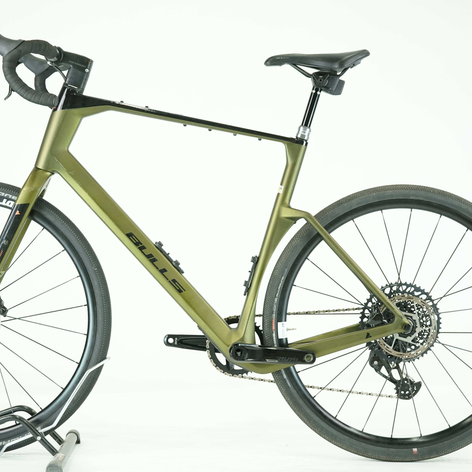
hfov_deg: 23.9
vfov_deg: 24.0
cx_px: 187
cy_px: 235
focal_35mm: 72
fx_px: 1111
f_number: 5
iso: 2500
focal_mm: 56
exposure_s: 1/200
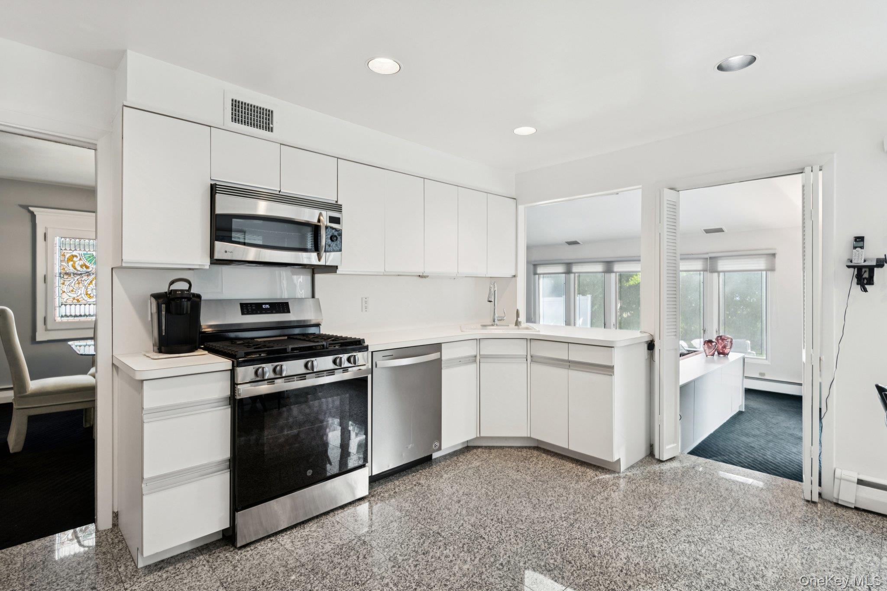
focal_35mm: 18
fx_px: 443
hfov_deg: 90.0
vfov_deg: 67.4
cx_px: 444
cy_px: 296
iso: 250
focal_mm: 18
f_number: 9
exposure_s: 1/13
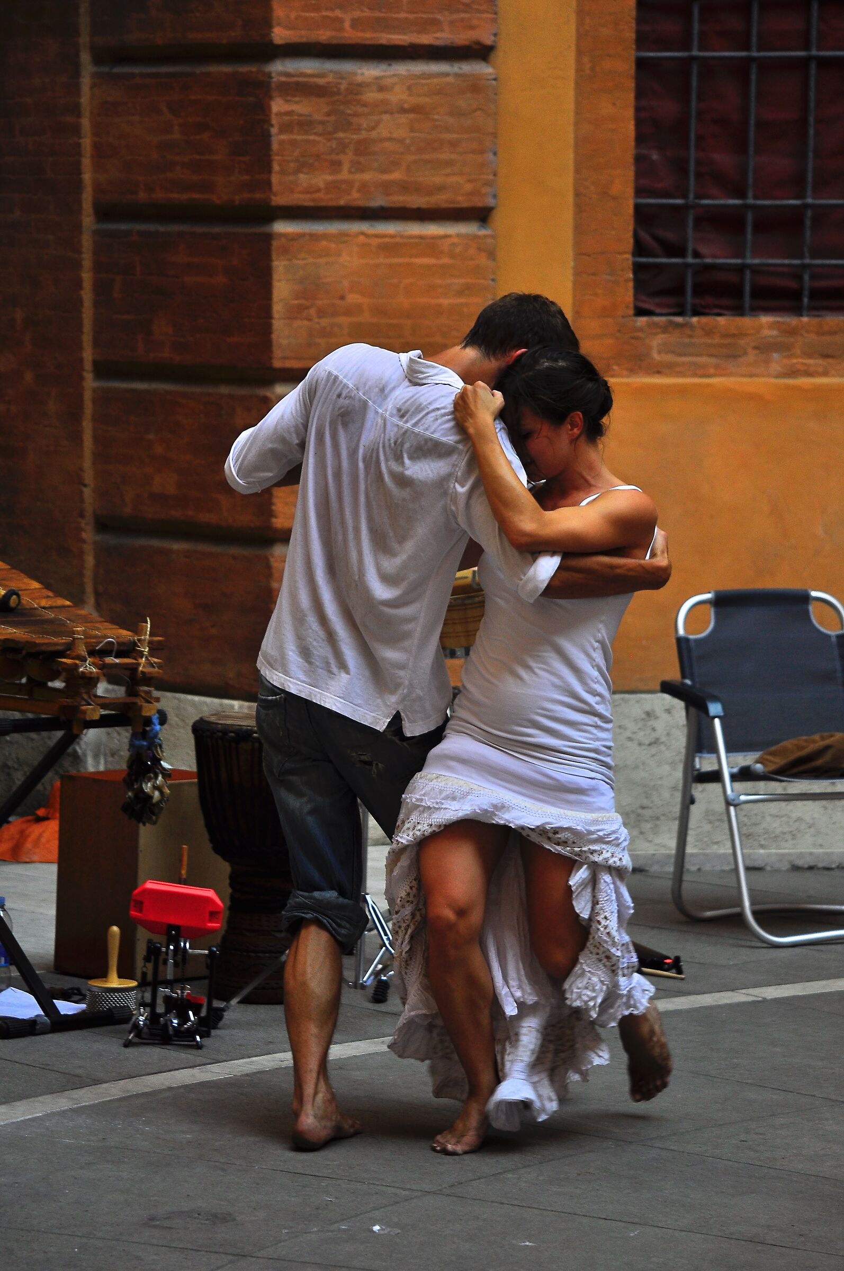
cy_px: 636
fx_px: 4760
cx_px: 422
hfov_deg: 10.1
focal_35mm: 135
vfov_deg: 15.2
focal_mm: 90
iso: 200
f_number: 4.8
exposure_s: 1/100
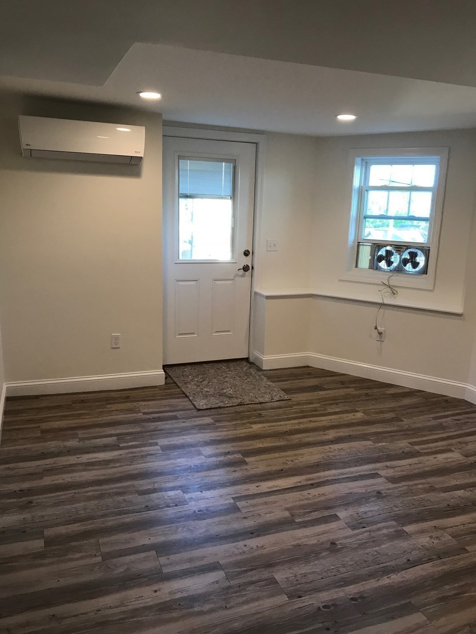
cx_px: 238
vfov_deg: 63.4
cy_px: 317
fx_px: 513
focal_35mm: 28
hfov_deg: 49.7
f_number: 1.8
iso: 32
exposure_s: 1/24
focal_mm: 3.99
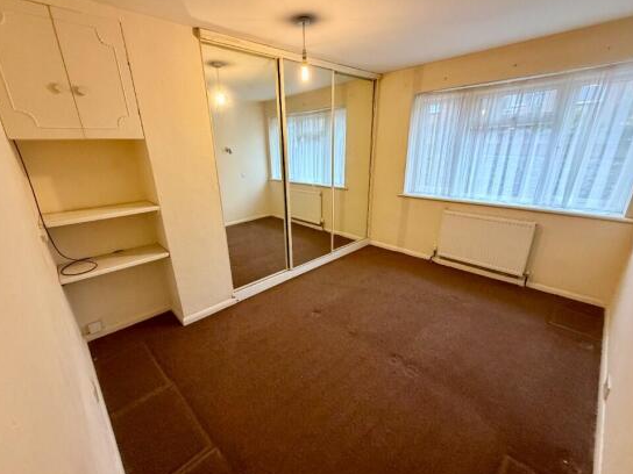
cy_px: 241
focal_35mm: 15
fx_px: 274
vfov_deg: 81.7
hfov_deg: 98.1
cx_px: 307
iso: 400
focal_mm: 2.22
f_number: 2.2
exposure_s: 1/50
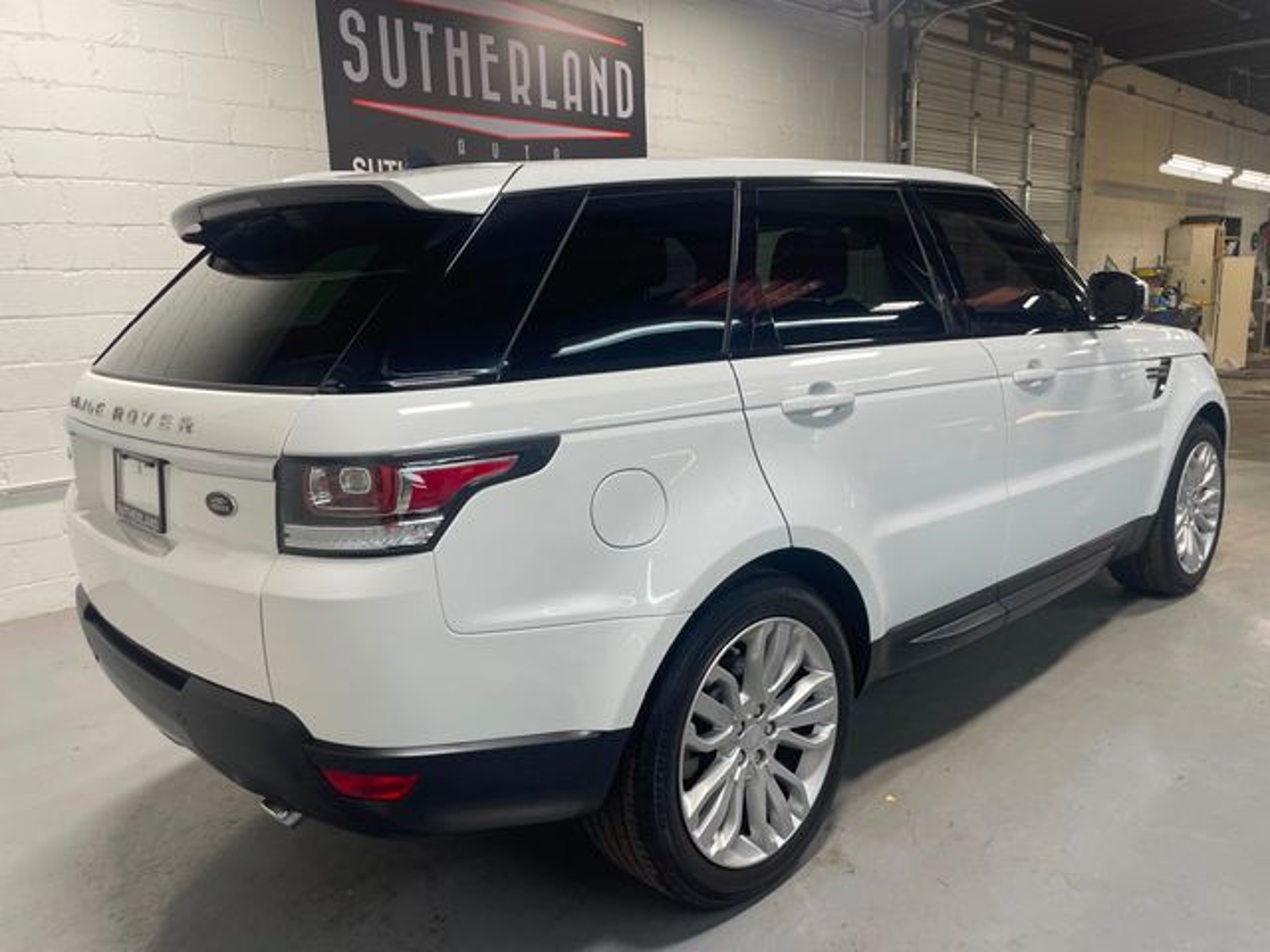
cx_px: 635
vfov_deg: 53.1
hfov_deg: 67.3
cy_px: 476
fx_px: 954
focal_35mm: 26
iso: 50
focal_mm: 4.2
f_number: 1.6
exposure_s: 1/120
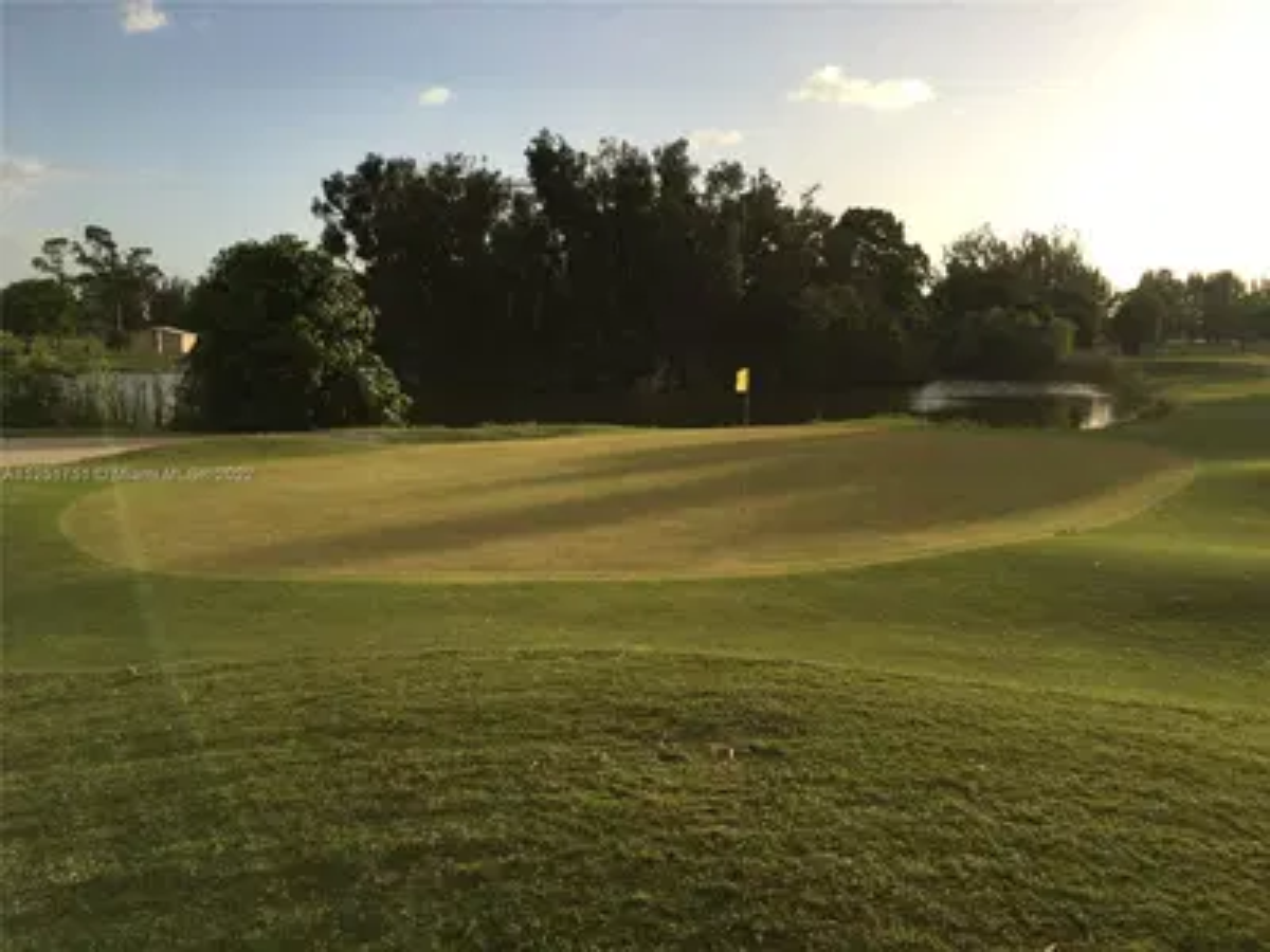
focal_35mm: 29
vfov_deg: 48.2
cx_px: 635
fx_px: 1064
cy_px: 476
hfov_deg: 61.7
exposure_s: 1/1083
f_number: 2.2
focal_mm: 4.15
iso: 25
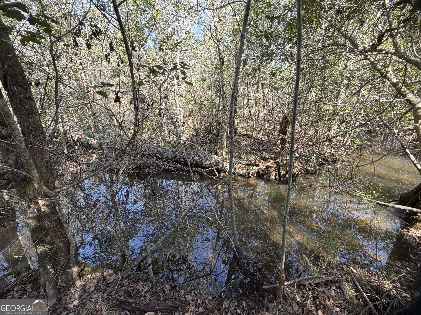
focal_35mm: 14
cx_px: 210
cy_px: 158
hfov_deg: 102.1
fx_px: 170
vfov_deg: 85.7
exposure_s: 1/121
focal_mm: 2.22
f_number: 2.2
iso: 50
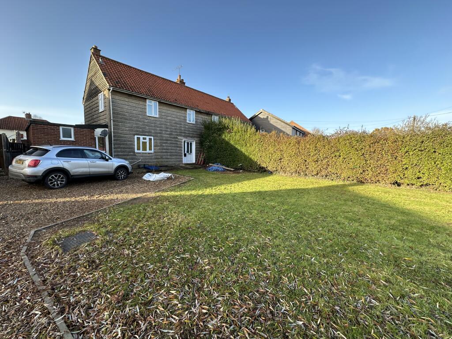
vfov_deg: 85.7
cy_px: 170
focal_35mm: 14
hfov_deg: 102.1
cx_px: 226
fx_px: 183
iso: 40
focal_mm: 2.22
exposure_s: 1/282
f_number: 2.2
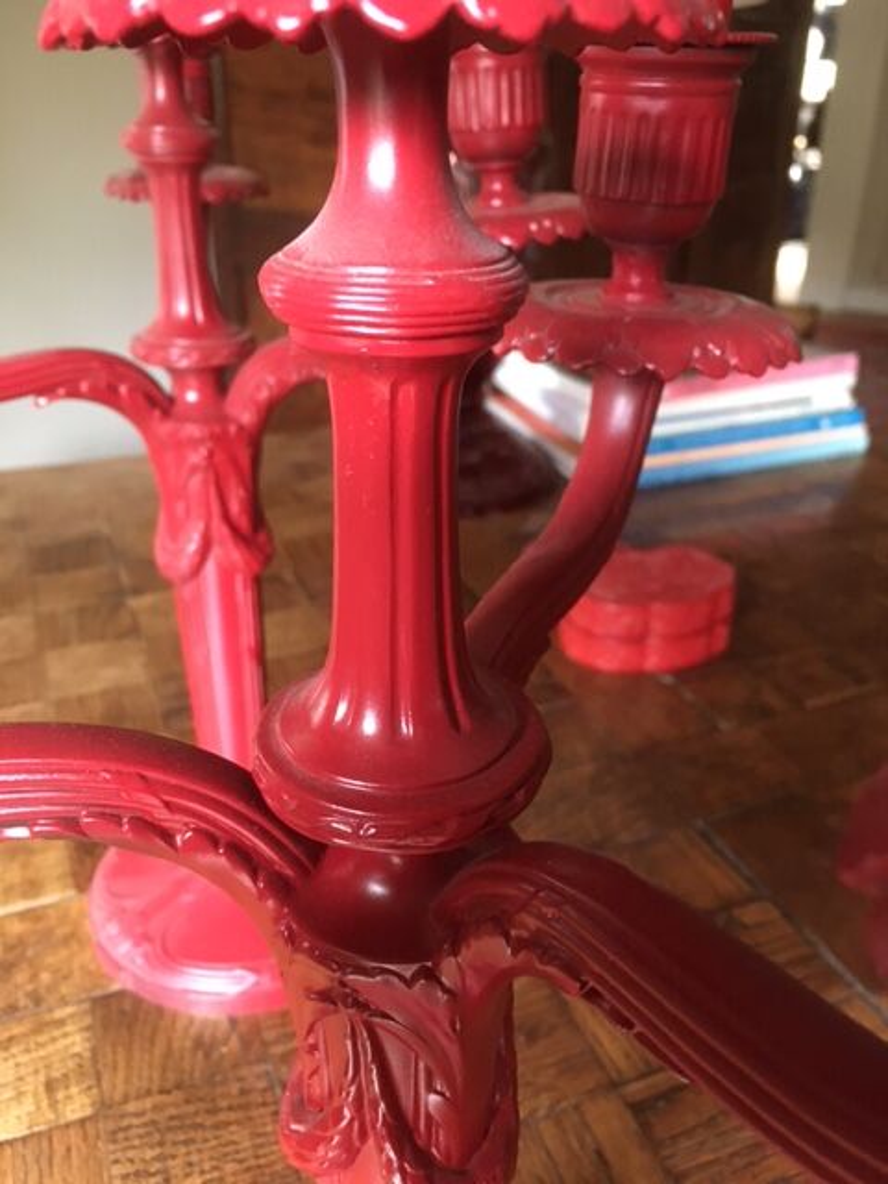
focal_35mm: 29
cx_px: 444
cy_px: 592
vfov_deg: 61.7
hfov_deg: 48.2
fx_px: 992
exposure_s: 1/17
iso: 250
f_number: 2.2
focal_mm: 4.15
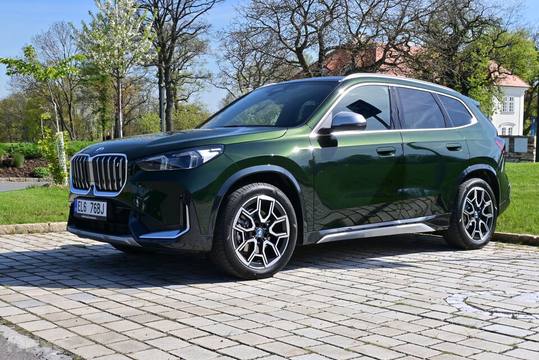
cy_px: 180
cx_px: 270
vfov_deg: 29.4
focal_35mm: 46
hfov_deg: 43.0
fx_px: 685
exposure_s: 1/800
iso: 800
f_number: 14
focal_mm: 30.5
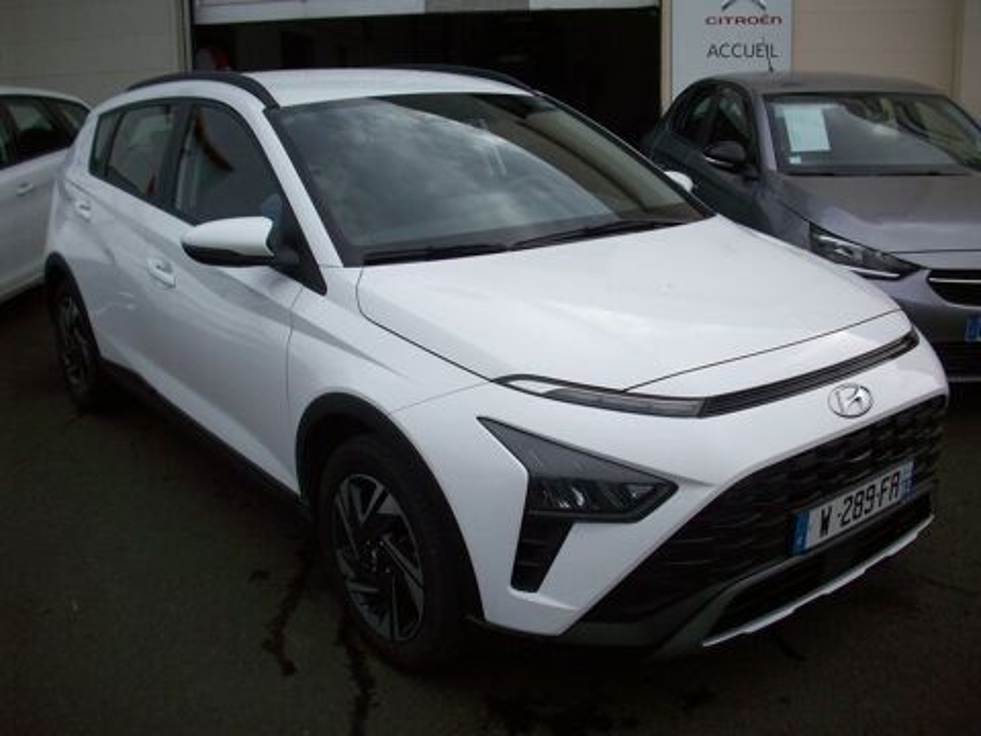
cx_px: 490
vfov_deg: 38.7
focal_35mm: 37
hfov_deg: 50.1
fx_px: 1049
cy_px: 368
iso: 80
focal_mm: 6.2
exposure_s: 1/352
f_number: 5.6
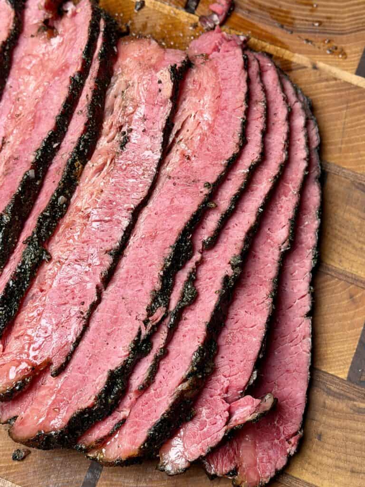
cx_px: 182
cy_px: 244
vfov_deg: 39.7
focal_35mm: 48
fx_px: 675
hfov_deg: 30.3
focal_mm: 6.76
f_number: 1.78
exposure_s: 1/60
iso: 50
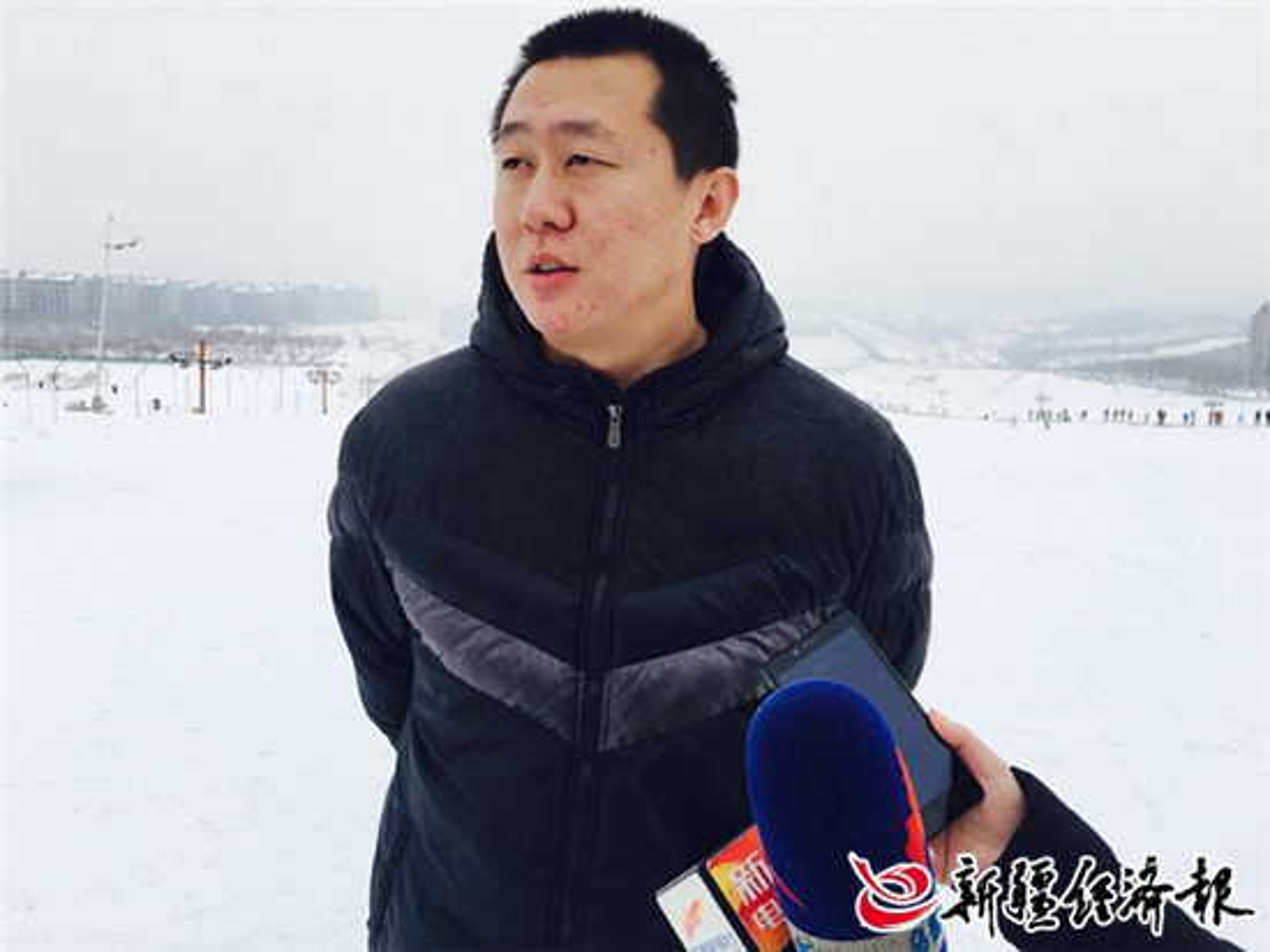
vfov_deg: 48.2
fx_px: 1063
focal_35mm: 29
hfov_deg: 61.7
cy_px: 476
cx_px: 635
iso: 32
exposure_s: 1/1068
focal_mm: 4.15
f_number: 2.2
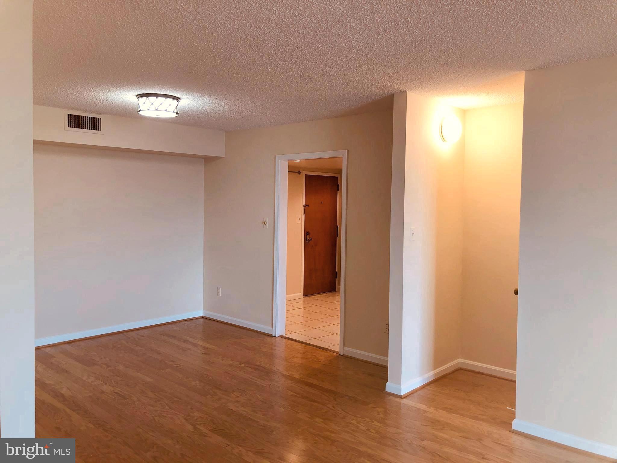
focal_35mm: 28
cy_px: 232
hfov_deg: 63.4
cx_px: 308
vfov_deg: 49.7
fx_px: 499
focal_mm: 3.99
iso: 20
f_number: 1.8
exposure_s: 1/19
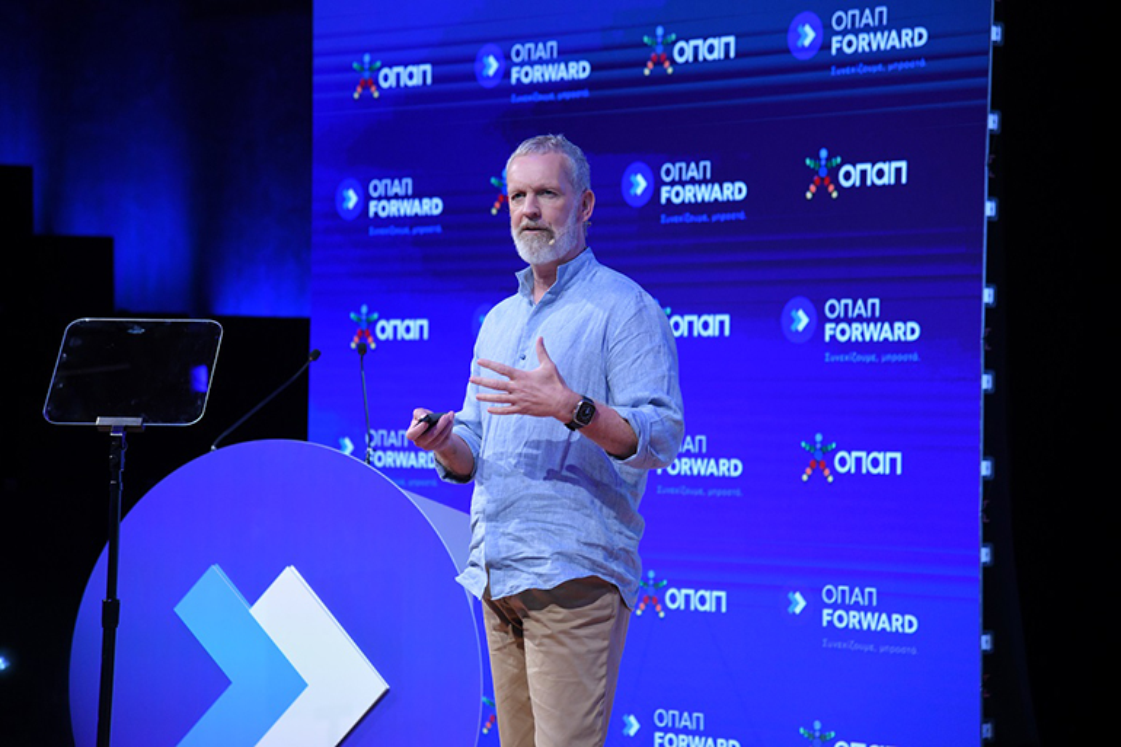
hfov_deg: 17.1
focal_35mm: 120
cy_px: 374
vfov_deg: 11.4
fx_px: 3736
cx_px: 560
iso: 1600
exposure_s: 1/500
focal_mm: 120
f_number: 4
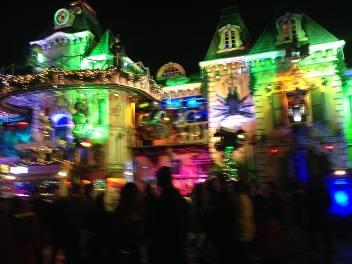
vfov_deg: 40.7
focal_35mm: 35
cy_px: 132
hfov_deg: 52.6
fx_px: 356
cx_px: 176
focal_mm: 4.28
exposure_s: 1/20
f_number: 2.4
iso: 160
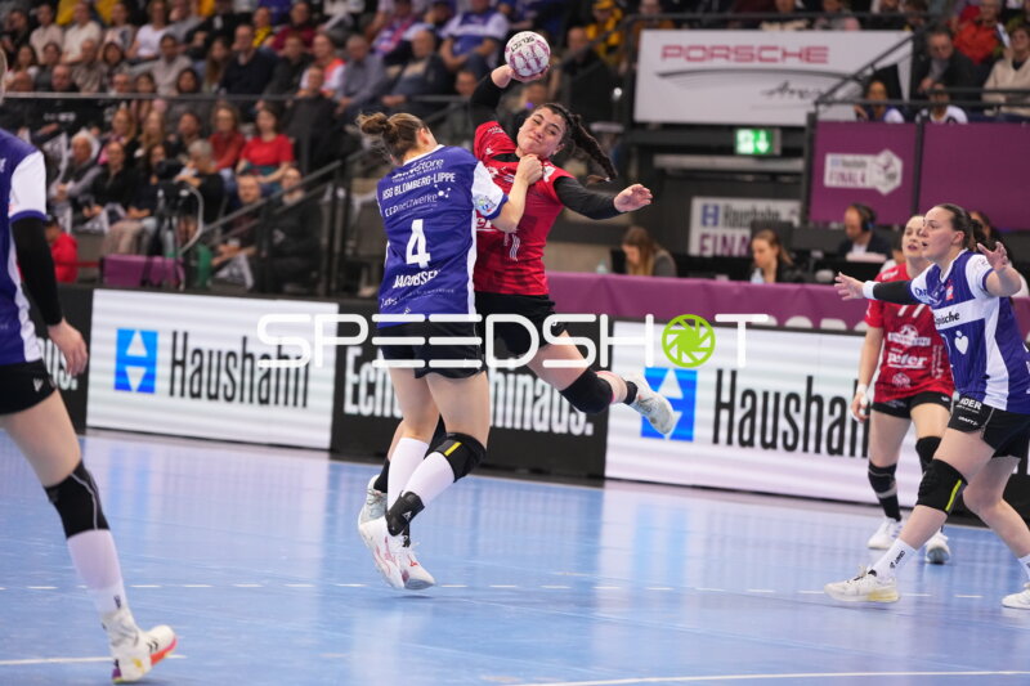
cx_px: 515
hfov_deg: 15.1
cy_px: 343
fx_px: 3890
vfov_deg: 10.1
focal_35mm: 136
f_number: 2.8
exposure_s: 1/1600
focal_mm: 136
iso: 5000
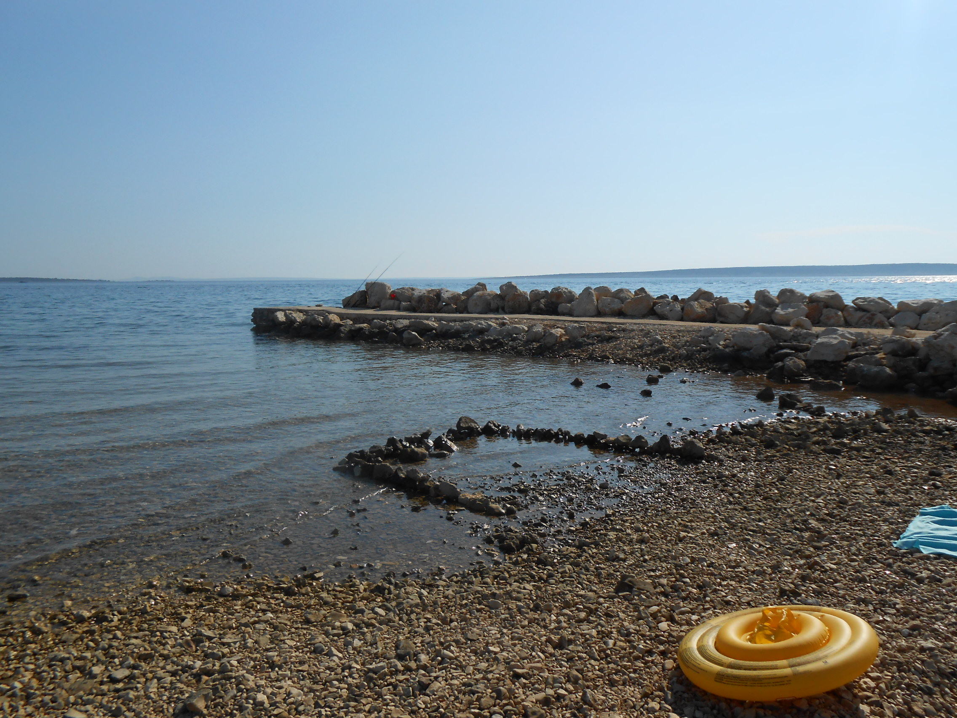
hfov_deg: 67.3
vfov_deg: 53.1
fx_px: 719
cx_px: 478
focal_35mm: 26
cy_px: 359
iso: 100
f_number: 11.5
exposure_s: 1/250
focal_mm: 4.6
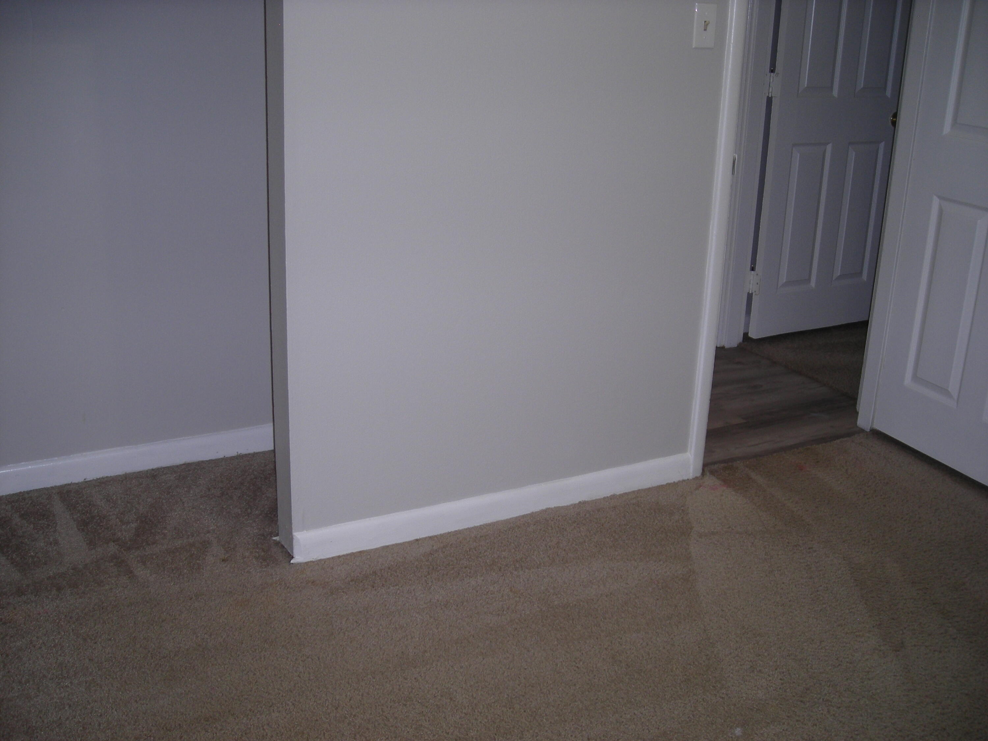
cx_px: 494
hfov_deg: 49.0
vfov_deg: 37.7
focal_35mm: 38
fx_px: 1085
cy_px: 370
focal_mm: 6.3
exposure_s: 1/60
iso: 59
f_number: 3.2
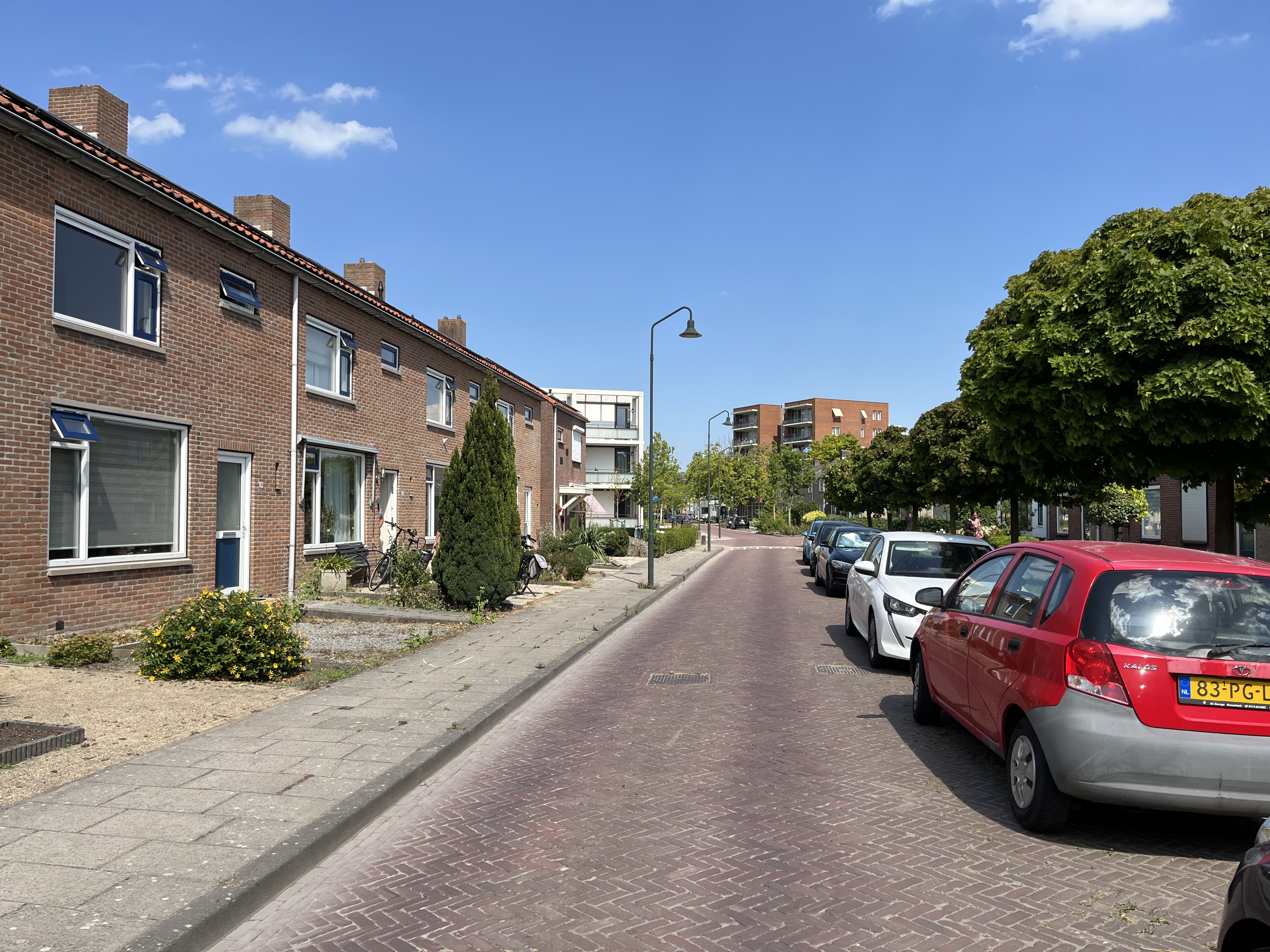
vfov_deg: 53.1
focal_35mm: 26
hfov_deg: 67.3
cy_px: 476
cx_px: 635
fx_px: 954
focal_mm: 5.1
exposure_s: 1/3215
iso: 50
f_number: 1.6
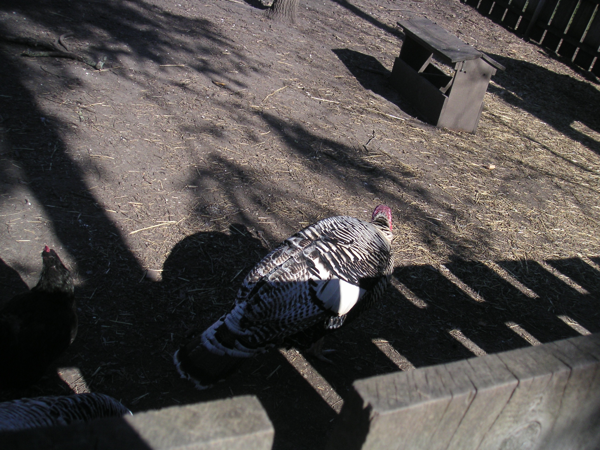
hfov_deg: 49.0
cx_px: 300
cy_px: 225
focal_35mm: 38
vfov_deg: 37.7
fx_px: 659
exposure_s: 1/500
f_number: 2.8
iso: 50
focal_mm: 6
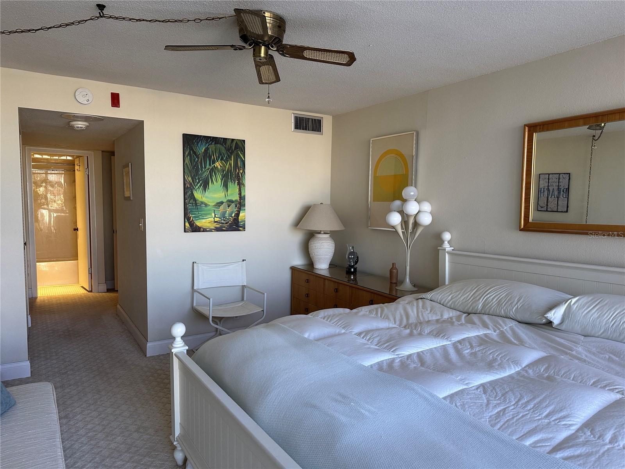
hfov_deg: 71.6
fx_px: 433
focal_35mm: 24
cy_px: 234
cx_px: 312
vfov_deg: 56.8
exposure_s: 1/121
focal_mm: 6.86
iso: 160
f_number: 1.78
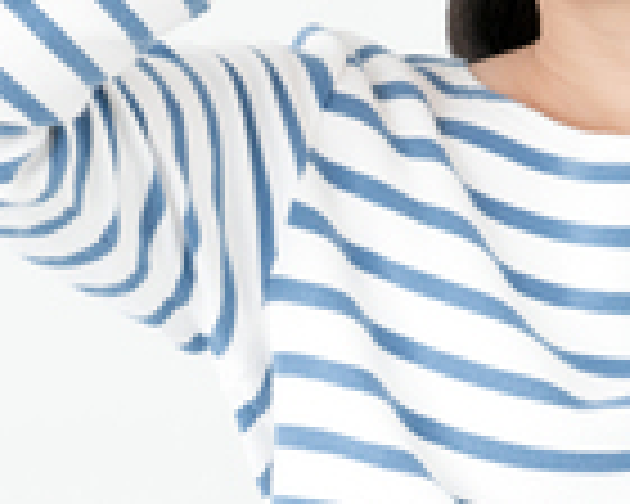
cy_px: 54
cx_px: 153
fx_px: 5612
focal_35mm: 301
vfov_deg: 5.1
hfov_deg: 6.4
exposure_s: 1/125
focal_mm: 70
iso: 200
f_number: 7.1
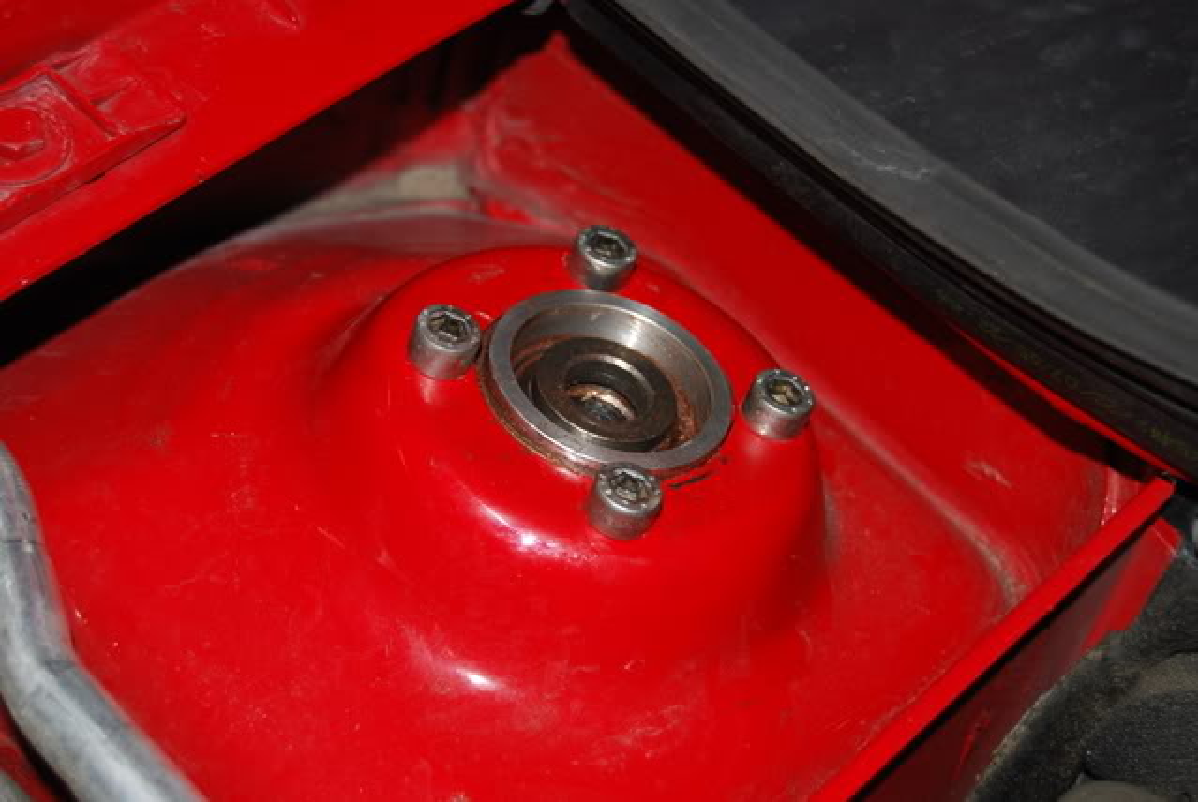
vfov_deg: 18.2
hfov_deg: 27.0
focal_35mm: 75
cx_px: 599
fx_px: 2499
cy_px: 401
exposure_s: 1/60
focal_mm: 50
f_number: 5.6
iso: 200
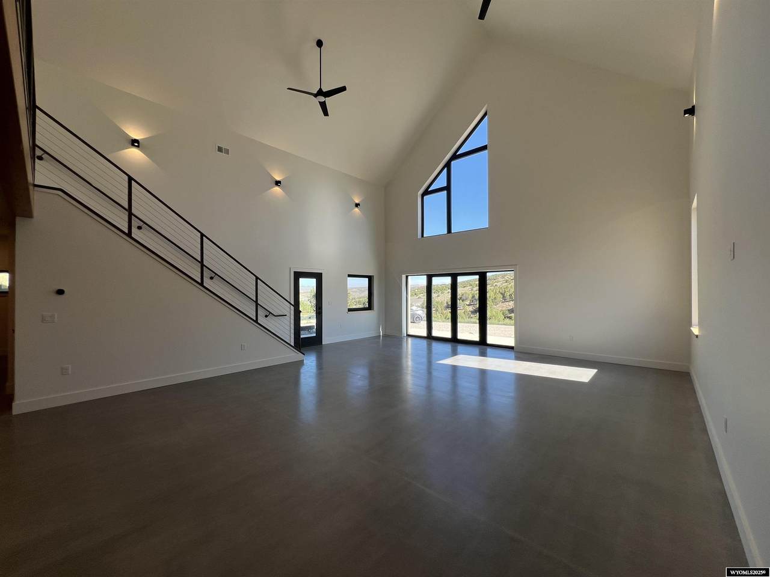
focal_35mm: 13
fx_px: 289
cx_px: 385
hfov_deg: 106.2
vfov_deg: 89.9
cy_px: 288
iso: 32
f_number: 1.8
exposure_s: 1/272
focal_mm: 1.57
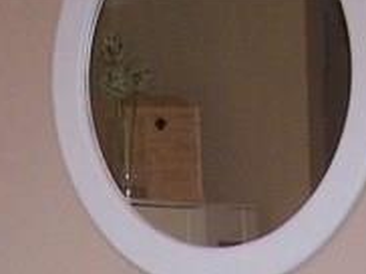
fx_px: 2260
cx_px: 139
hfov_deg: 9.3
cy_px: 762
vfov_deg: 6.4
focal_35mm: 214
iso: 140
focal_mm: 6.3
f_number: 2.8
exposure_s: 1/60
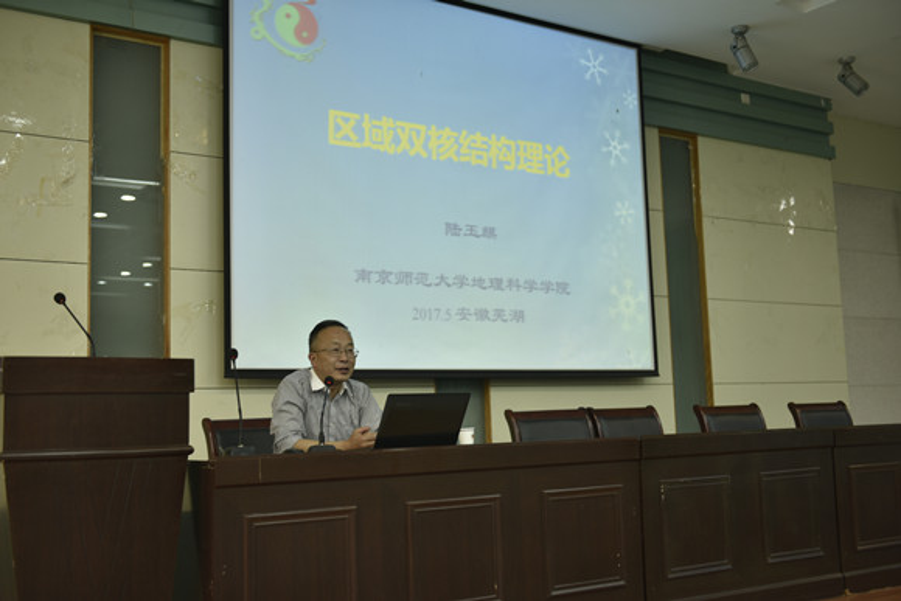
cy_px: 300
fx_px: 1001
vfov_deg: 33.4
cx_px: 450
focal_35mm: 40
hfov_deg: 48.4
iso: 160
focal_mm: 40
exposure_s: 1/40
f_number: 2.8
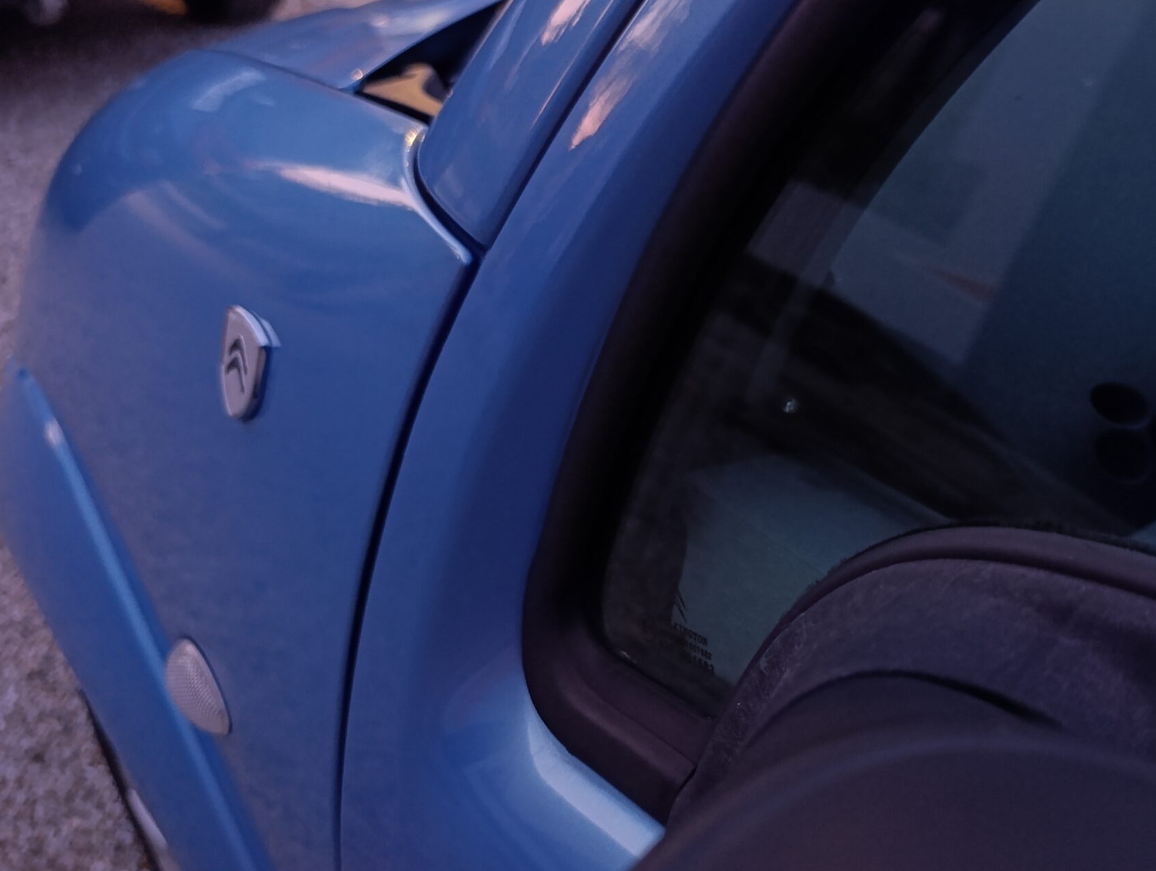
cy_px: 486
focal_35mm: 35
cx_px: 790
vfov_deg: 40.7
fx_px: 1171
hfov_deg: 51.4
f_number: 1.6
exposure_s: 1/25
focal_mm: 6.14
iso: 1250
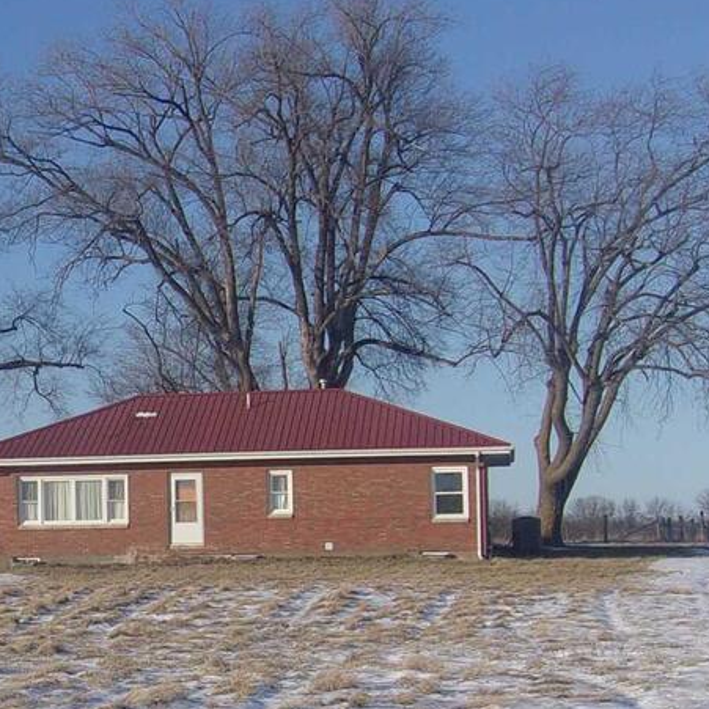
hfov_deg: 17.4
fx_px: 2225
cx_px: -88
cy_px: 461
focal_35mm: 96
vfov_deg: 18.1
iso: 80
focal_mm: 6.1
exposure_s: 1/100
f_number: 11.6
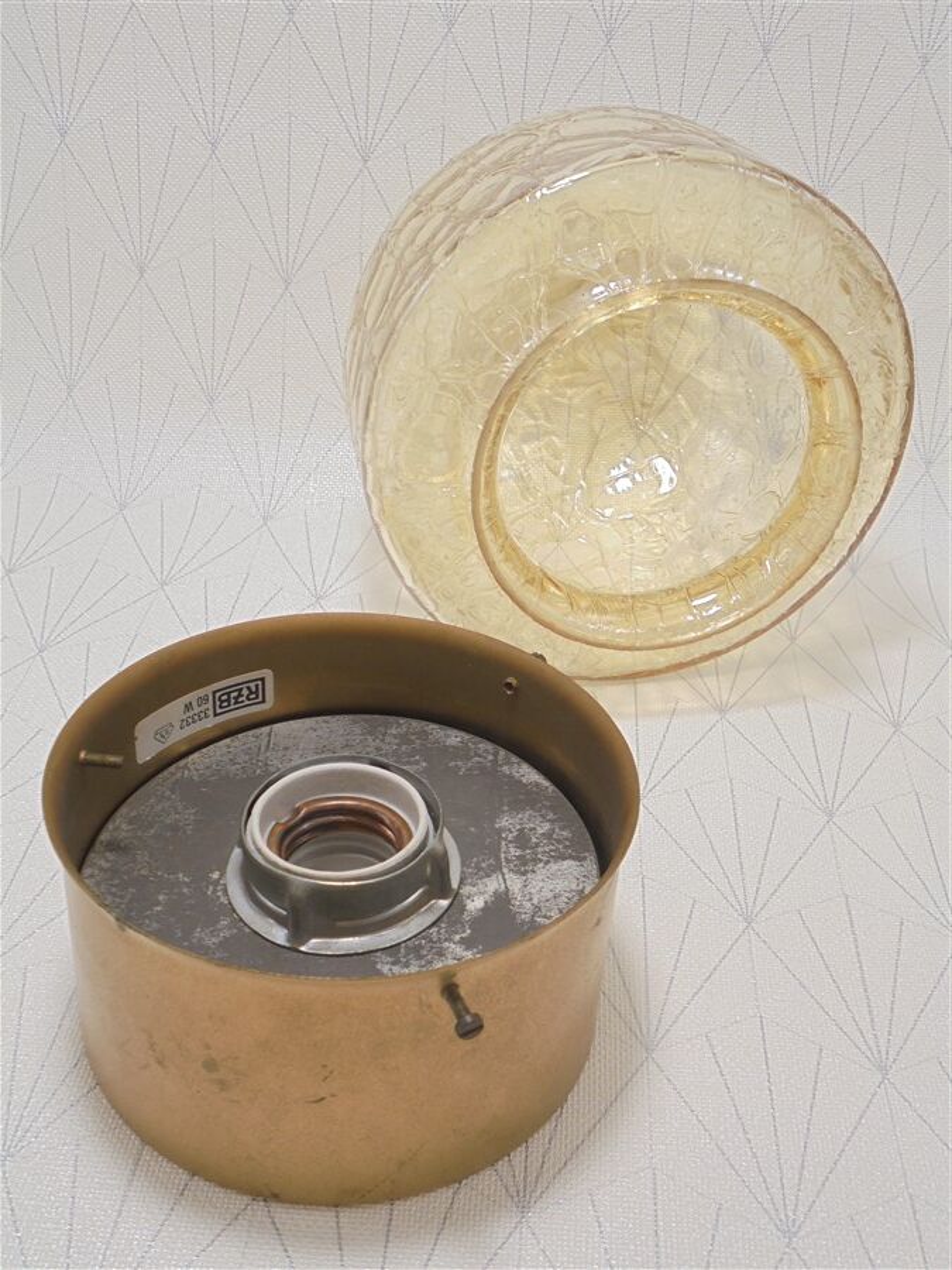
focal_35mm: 38
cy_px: 635
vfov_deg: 49.0
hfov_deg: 37.7
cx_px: 476
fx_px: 1393
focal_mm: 6.9
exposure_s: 1/50
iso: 100
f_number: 4.2
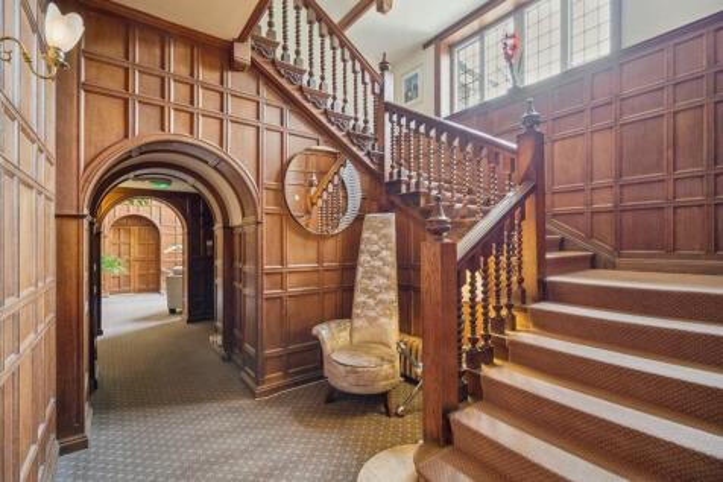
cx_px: 362
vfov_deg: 73.7
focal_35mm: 16
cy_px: 241
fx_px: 321
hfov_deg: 96.8
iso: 2000
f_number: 5
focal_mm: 16
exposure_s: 1/50
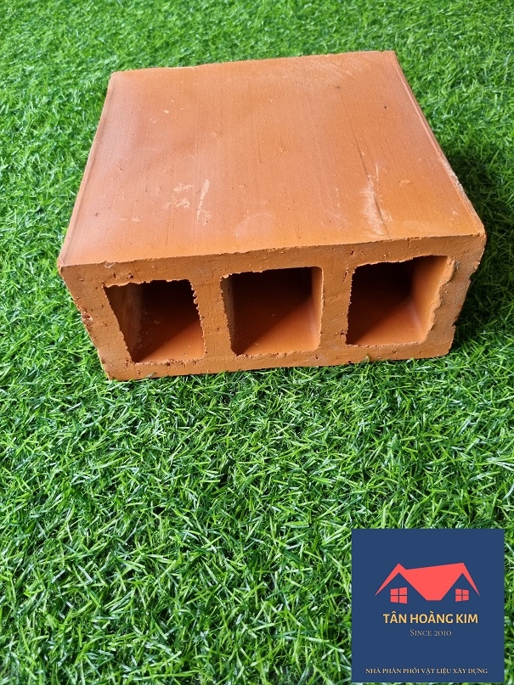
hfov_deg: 53.1
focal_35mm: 26
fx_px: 515
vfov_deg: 67.3
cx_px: 257
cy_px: 342
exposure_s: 1/100
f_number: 1.8
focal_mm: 5.4
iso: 200
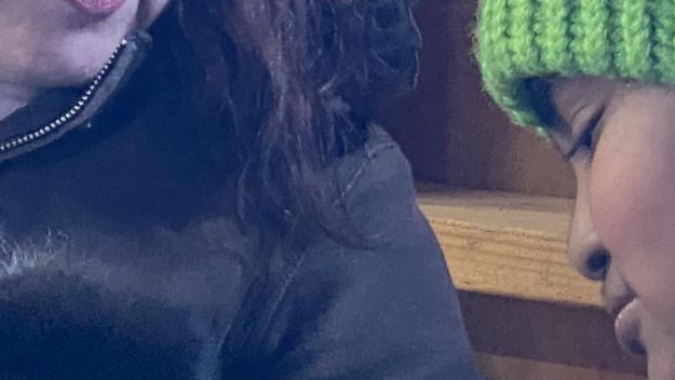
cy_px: 446
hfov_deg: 9.3
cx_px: 234
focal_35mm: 232
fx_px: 4154
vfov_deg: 5.2
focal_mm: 6
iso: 500
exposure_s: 1/40
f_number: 2
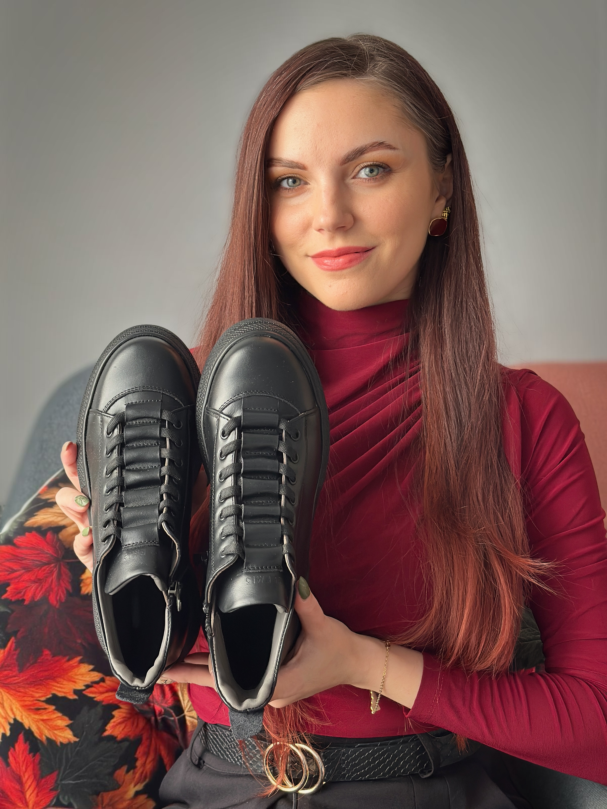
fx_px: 1122
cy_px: 404
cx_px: 304
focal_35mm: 48
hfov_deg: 30.3
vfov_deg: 39.7
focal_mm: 6.86
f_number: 1.78
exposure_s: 1/90
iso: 125
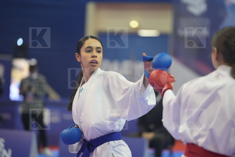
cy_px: 78
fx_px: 1109
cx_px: 118
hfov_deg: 12.1
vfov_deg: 8.1
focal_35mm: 170
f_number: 2.8
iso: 3200
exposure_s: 1/1000
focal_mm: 170
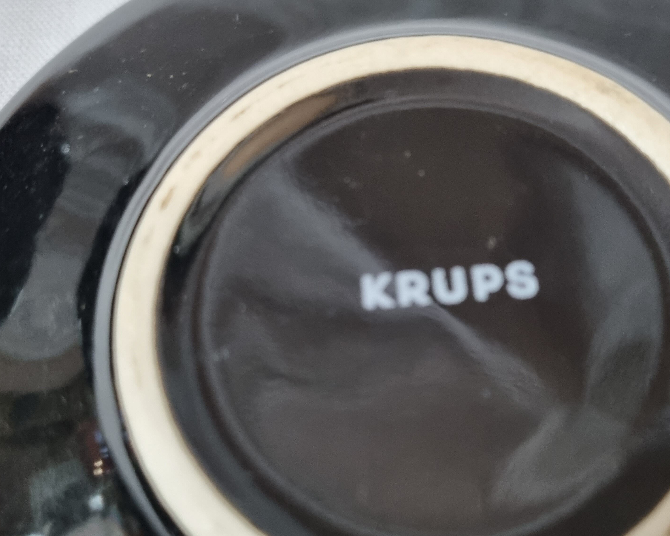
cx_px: 378
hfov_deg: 50.1
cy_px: 265
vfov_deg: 41.2
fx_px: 714
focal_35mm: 36
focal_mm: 5.4
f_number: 1.8
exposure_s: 1/50
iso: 500
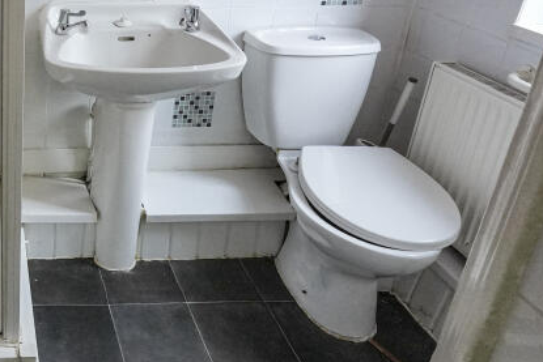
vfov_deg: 34.3
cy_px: 48
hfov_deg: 43.9
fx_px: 558
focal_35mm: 37
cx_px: -7
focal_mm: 10
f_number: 4
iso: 2500
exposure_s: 1/160
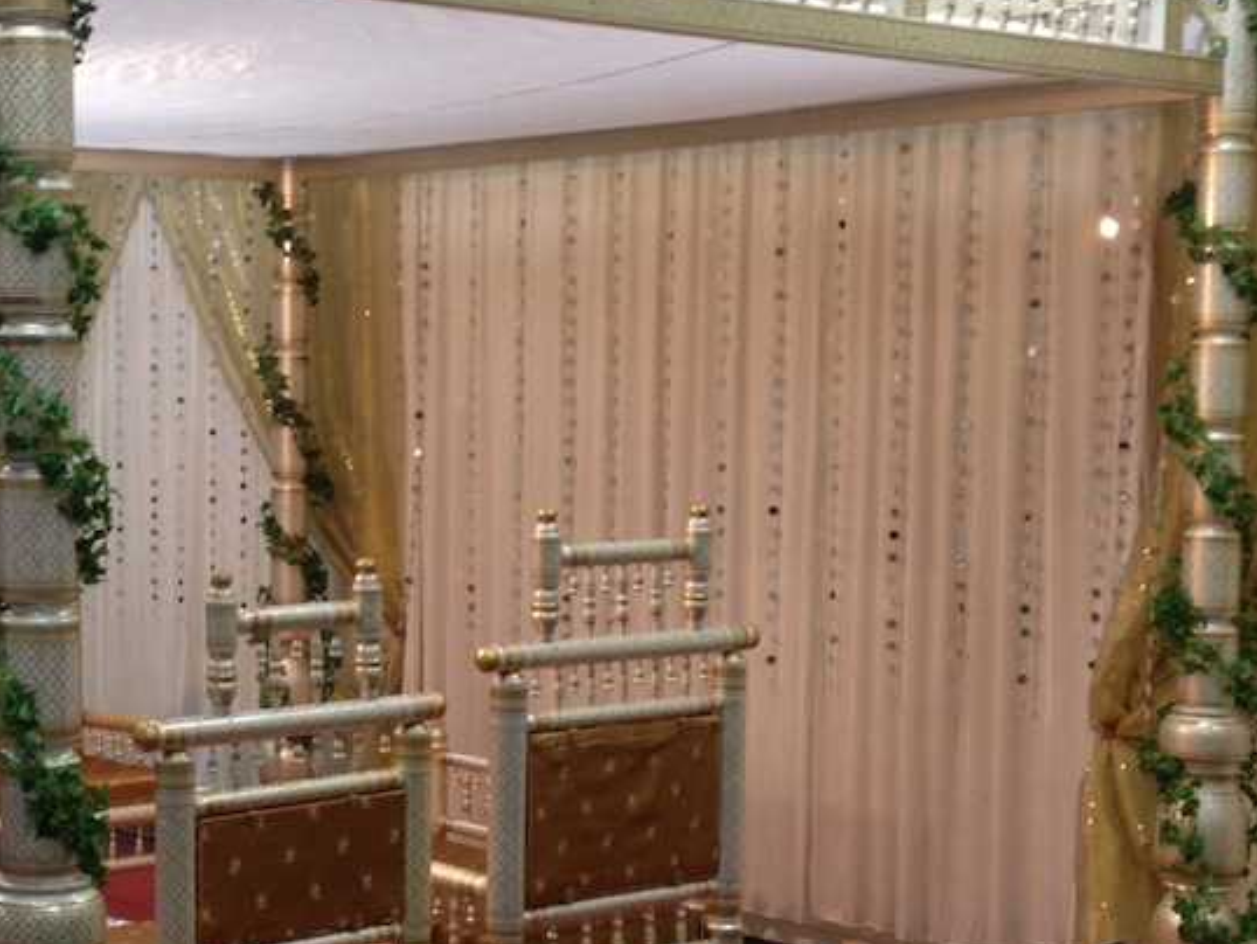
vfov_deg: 18.9
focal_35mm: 78
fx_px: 2834
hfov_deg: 24.5
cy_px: 608
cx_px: 203
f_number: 2.4
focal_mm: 4.28
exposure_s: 1/20
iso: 50
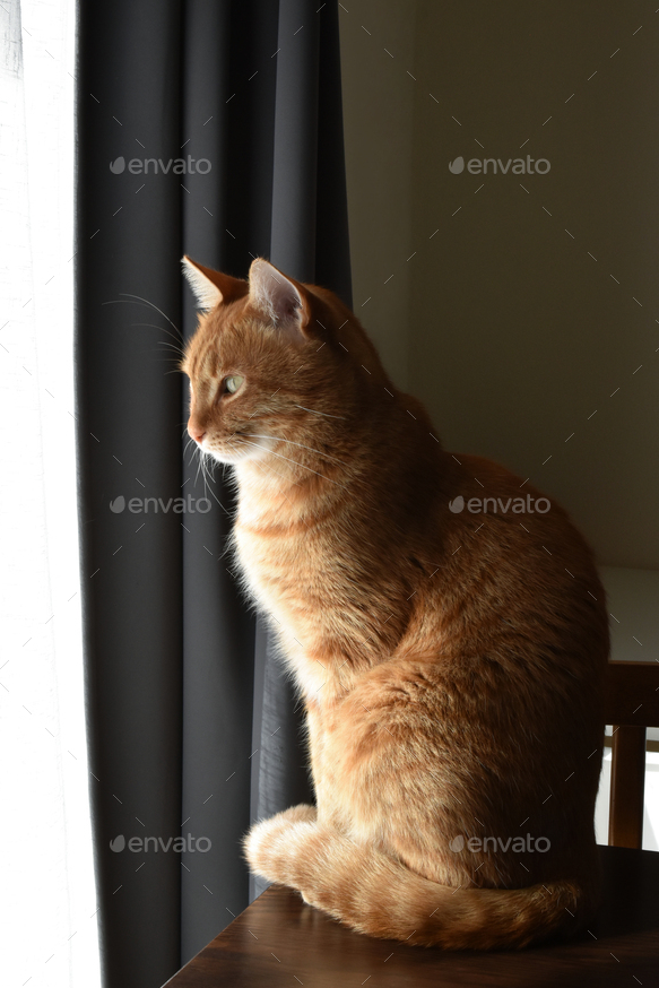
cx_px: 327
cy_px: 497
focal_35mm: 84
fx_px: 2292
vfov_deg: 24.3
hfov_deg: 16.4
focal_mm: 55
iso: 640
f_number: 22
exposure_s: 1/50
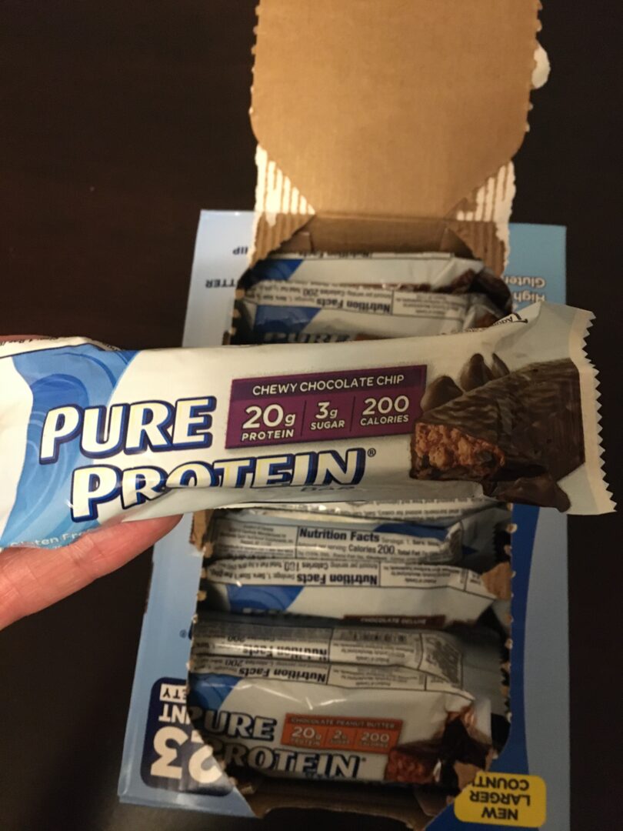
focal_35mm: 29
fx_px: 696
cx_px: 312
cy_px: 416
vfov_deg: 61.7
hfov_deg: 48.2
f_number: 2.2
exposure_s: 1/15
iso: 320
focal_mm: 4.15
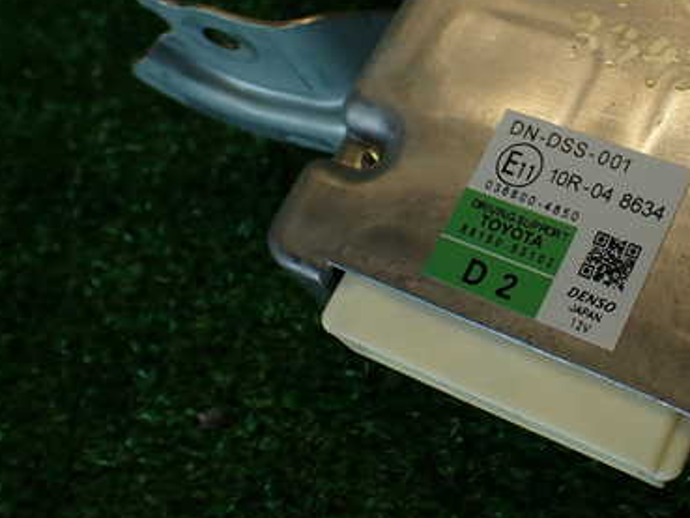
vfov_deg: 27.8
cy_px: 155
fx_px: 1037
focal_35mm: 52
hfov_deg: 35.7
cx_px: 548
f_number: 2.4
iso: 100
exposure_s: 1/100
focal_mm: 5.79
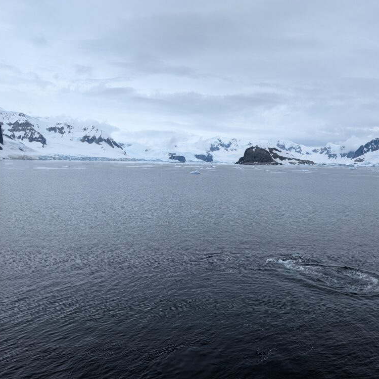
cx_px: 235
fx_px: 359
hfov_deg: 55.0
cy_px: 194
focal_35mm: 29
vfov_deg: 55.6
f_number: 1.68
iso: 21
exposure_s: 1/690
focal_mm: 6.9
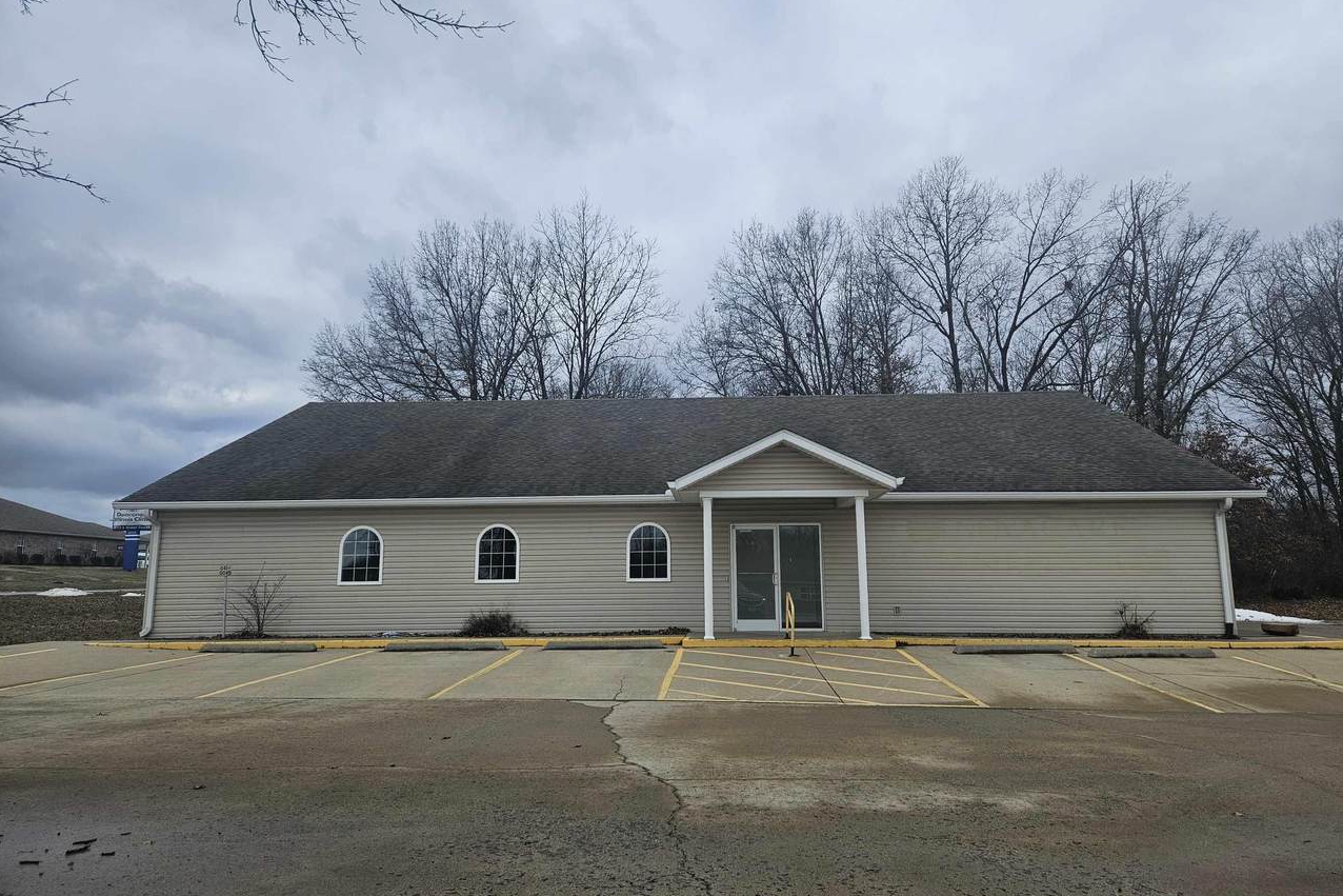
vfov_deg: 53.1
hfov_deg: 73.7
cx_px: 670
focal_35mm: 24
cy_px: 451
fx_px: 895
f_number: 1.8
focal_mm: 5.4
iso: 25
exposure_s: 1/1894
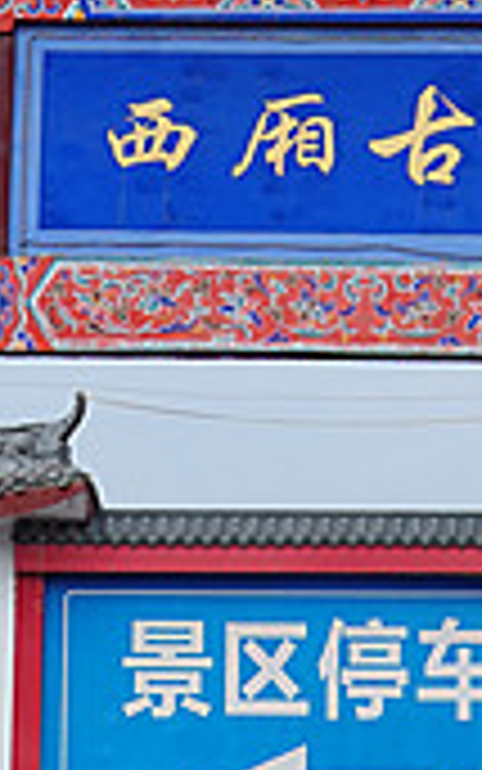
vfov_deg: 9.6
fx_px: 4494
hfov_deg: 6.1
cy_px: -200
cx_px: 356
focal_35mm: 214
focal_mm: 16.54
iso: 125
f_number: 4
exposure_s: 1/1000
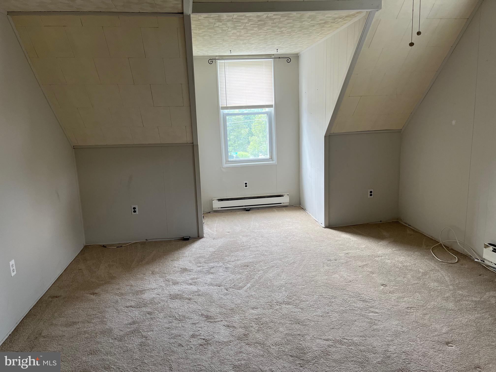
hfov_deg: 67.3
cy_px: 186
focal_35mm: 26
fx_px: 373
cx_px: 248
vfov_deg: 53.1
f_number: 1.6
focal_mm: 5.1
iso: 80
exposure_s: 1/60
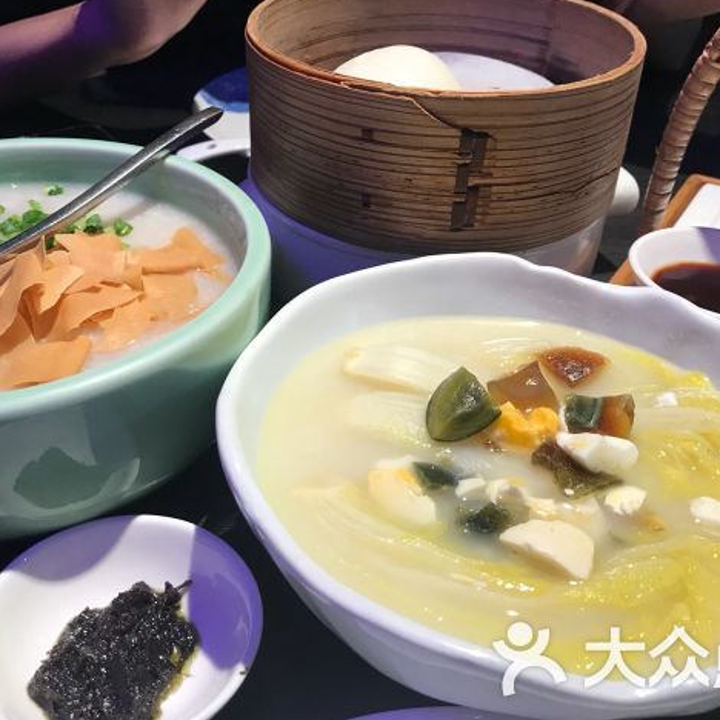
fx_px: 871
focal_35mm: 37
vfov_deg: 44.9
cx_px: 340
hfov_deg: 44.9
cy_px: 335
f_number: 1.8
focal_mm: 3.99
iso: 32
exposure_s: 1/33
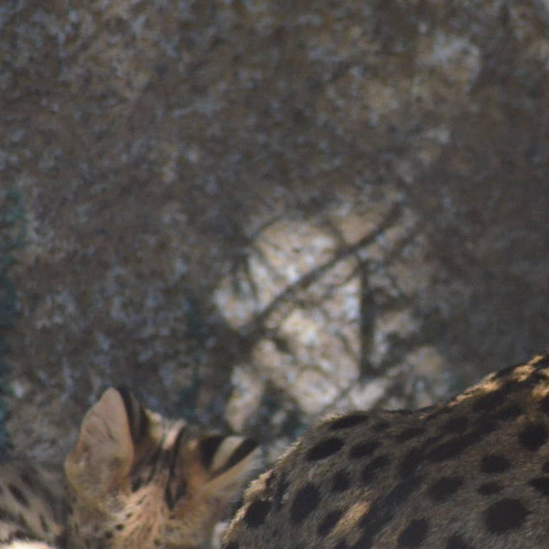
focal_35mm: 619
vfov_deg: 2.8
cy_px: 329
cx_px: 537
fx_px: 11107
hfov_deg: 2.8
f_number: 4.8
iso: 3200
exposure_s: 1/400
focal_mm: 200
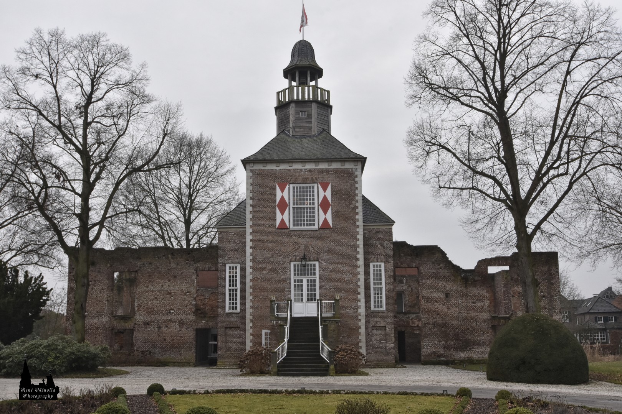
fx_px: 622
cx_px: 311
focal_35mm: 36
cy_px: 207
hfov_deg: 53.1
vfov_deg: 36.9
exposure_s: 1/200
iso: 640
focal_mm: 24
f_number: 14
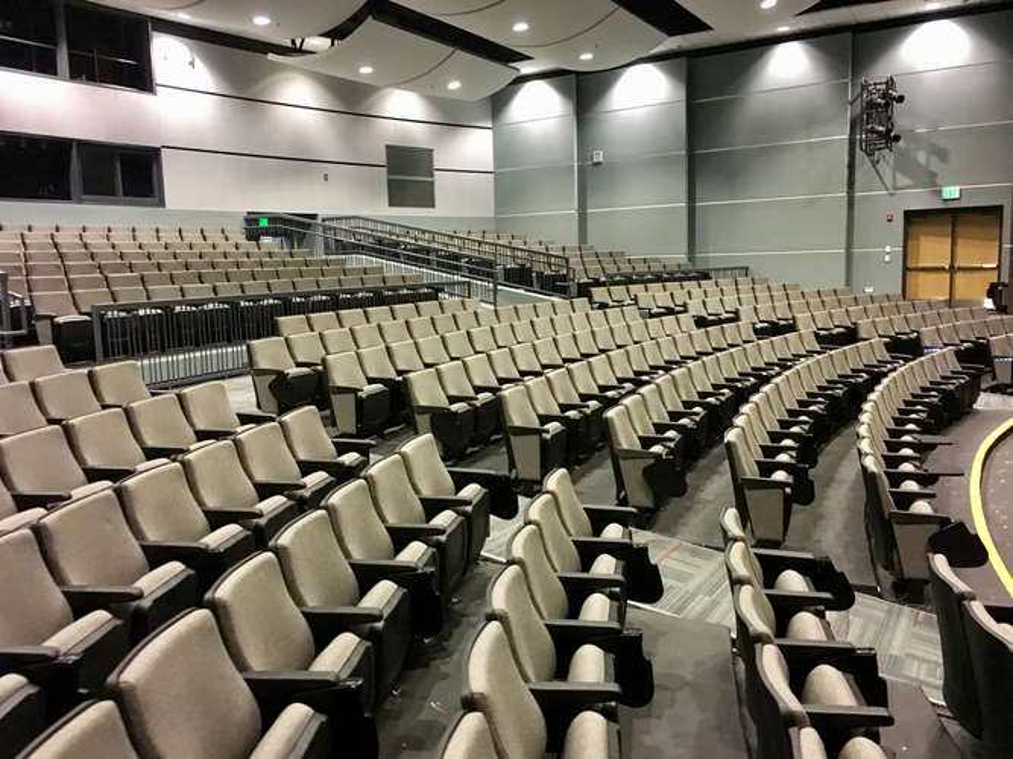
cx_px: 506
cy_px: 380
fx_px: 849
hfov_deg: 61.7
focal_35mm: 29
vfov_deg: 48.2
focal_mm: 4.15
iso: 64
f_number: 2.2
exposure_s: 1/4
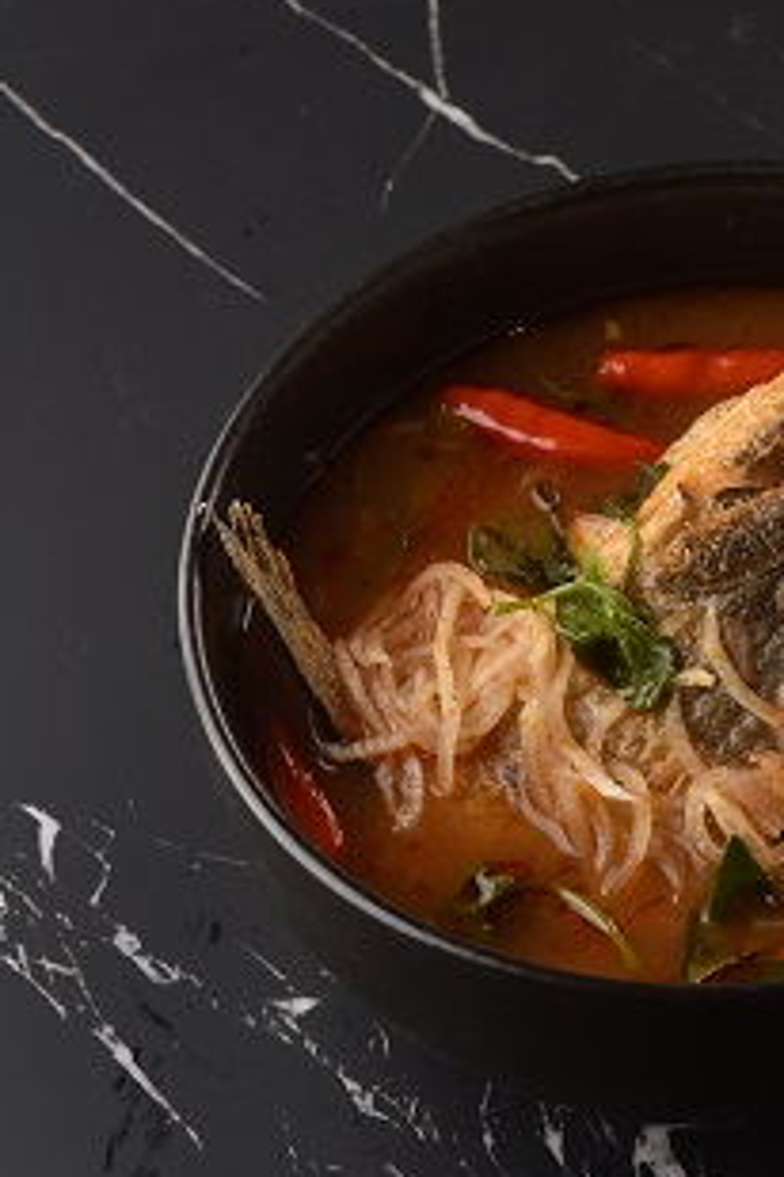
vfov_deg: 10.6
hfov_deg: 7.1
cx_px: 727
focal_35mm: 194
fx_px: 6337
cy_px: 632
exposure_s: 1/100
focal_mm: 100
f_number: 13
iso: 400
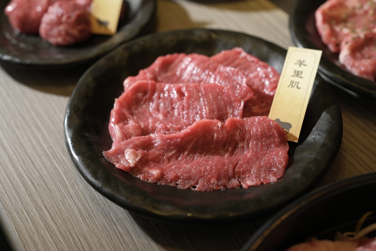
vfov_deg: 27.0
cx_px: 188
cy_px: 126
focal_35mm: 50
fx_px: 522
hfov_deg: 39.6
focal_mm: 33
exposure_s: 1/160
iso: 200
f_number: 3.2
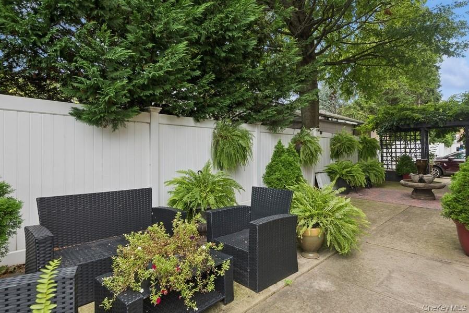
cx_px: 234
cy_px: 156
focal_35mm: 19
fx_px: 248
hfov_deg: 86.9
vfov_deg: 64.6
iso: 100
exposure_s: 1/15
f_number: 11
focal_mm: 19
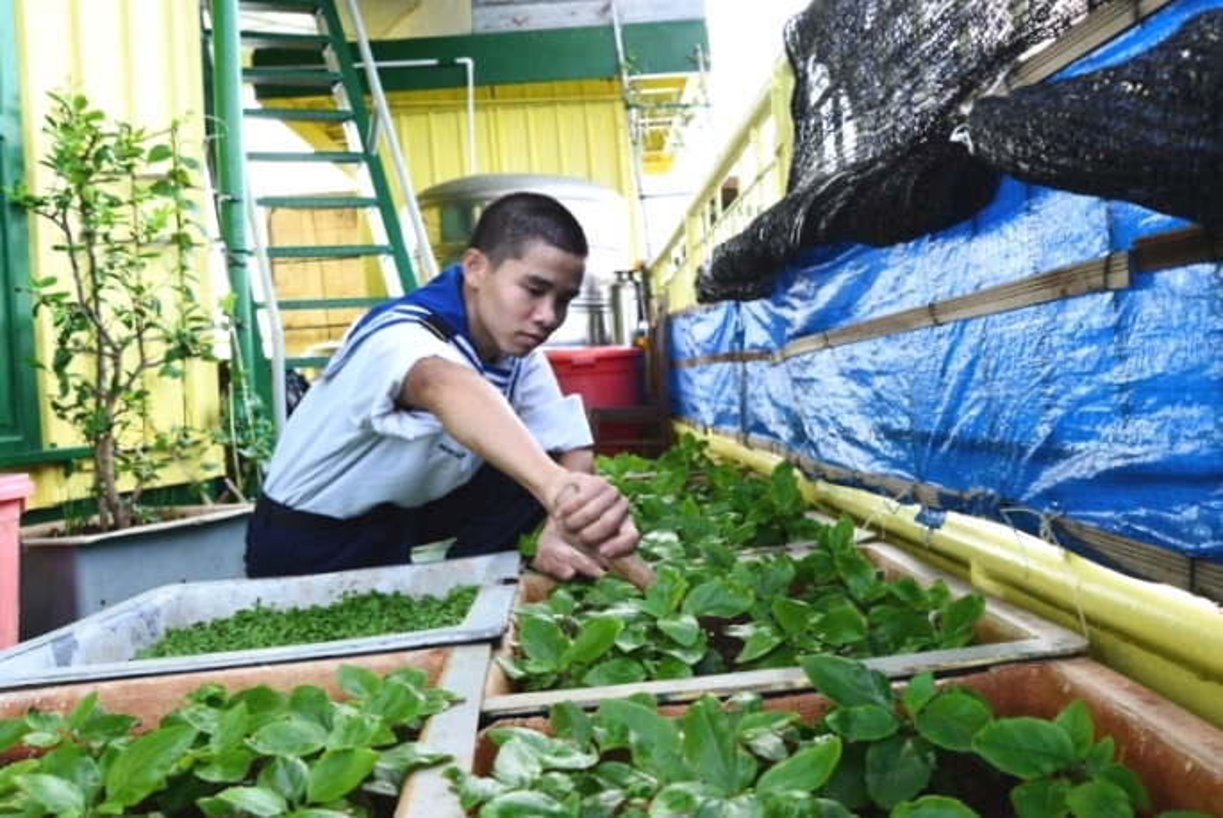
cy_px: 409
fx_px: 1020
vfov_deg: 43.7
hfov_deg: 61.9
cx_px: 612
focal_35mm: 30
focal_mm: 30
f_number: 8
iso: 320
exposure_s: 1/125
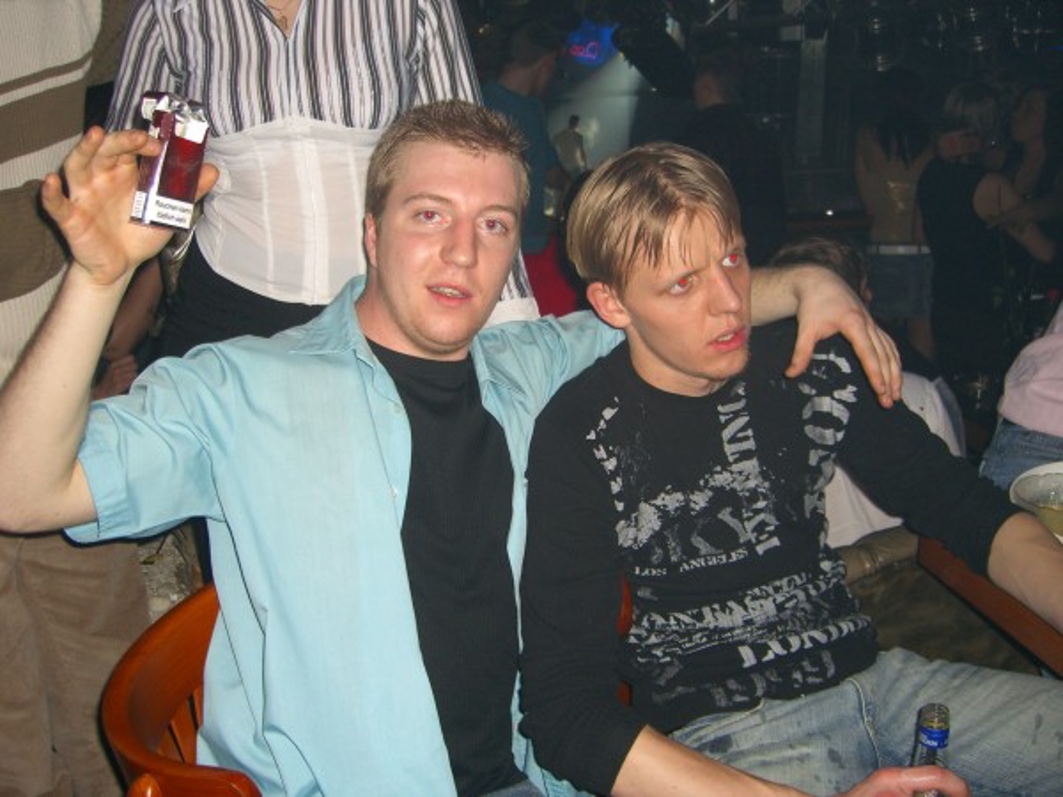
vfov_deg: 37.7
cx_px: 532
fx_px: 1167
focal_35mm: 38
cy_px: 398
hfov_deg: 49.0
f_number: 2.8
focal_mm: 7.9
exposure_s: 1/60
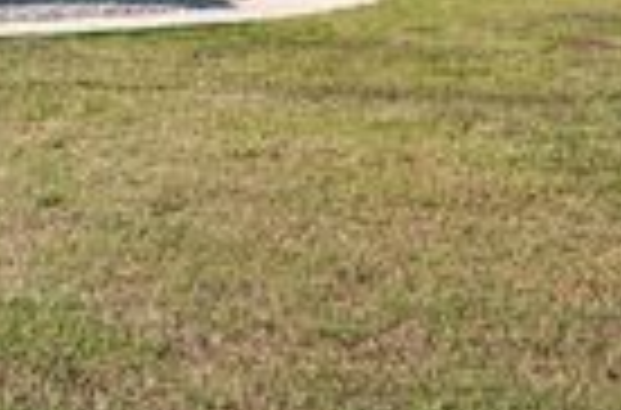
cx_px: -194
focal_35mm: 109
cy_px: -140
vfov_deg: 12.1
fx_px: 1874
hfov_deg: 17.6
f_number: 8
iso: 200
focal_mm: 30
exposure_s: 1/800
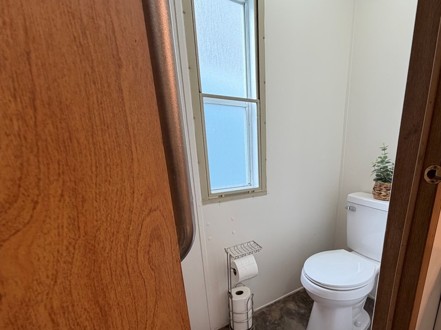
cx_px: 283
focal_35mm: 18
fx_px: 229
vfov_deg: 70.4
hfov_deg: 85.6
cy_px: 208
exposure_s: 1/120
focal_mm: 2.22
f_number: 2.2
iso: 200
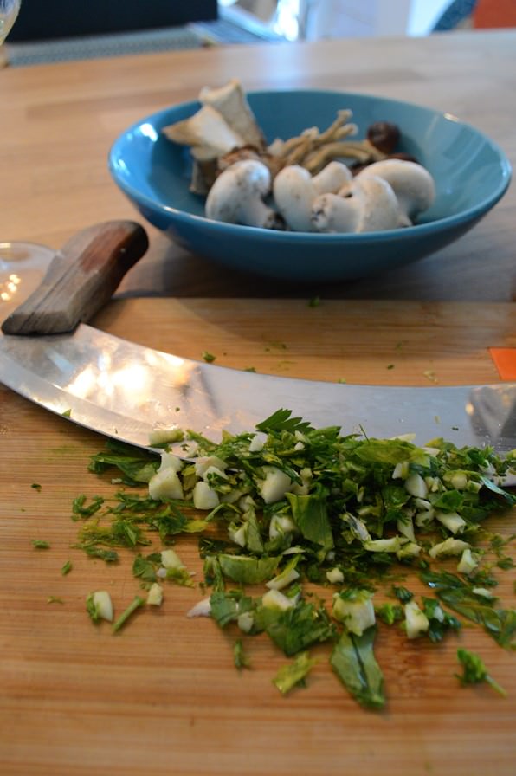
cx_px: 258
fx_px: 581
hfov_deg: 47.9
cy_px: 388
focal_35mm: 27
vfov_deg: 67.4
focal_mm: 18
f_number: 4.5
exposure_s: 1/40
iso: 1600
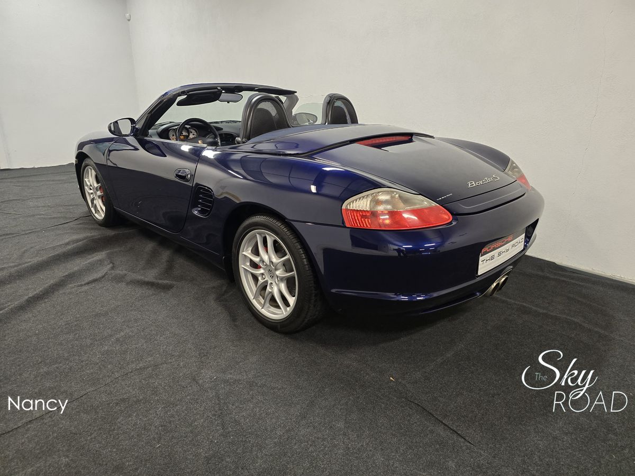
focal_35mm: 23
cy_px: 238
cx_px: 318
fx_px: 422
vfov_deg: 58.9
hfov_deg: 73.9
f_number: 1.7
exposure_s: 1/100
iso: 640
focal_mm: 6.3
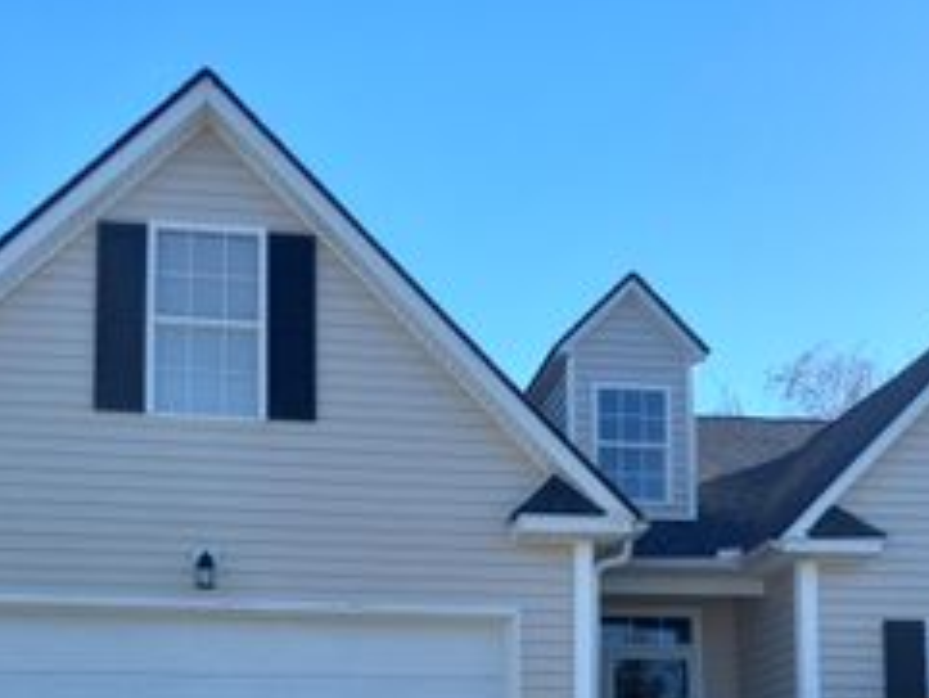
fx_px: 1504
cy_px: 692
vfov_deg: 24.9
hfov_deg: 34.3
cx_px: 524
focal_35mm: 56
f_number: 1.8
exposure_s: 1/1391
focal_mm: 3.94
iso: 40
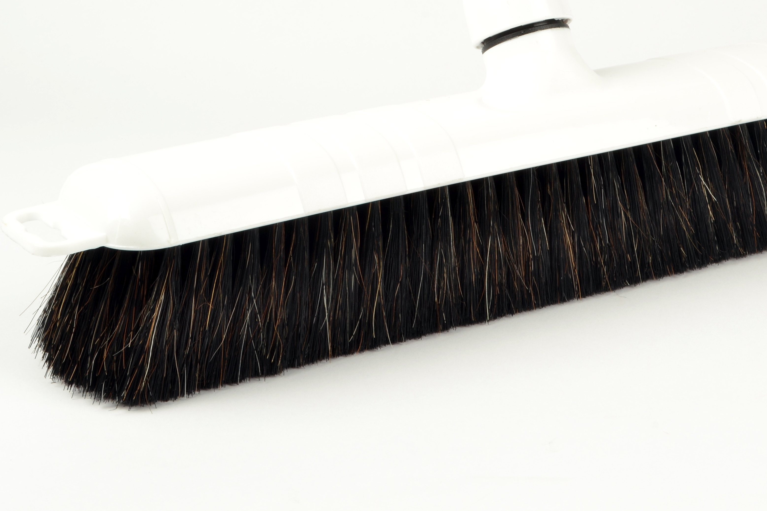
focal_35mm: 89
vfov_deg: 15.3
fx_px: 1896
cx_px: 501
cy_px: 139
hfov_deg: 22.8
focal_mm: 40
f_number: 20
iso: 200
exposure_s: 1/125
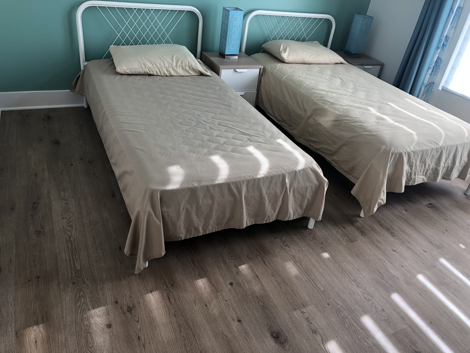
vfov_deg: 49.7
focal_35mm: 28
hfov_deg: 63.4
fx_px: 380
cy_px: 176
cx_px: 235
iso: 50
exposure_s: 1/120
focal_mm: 3.99
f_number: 1.8
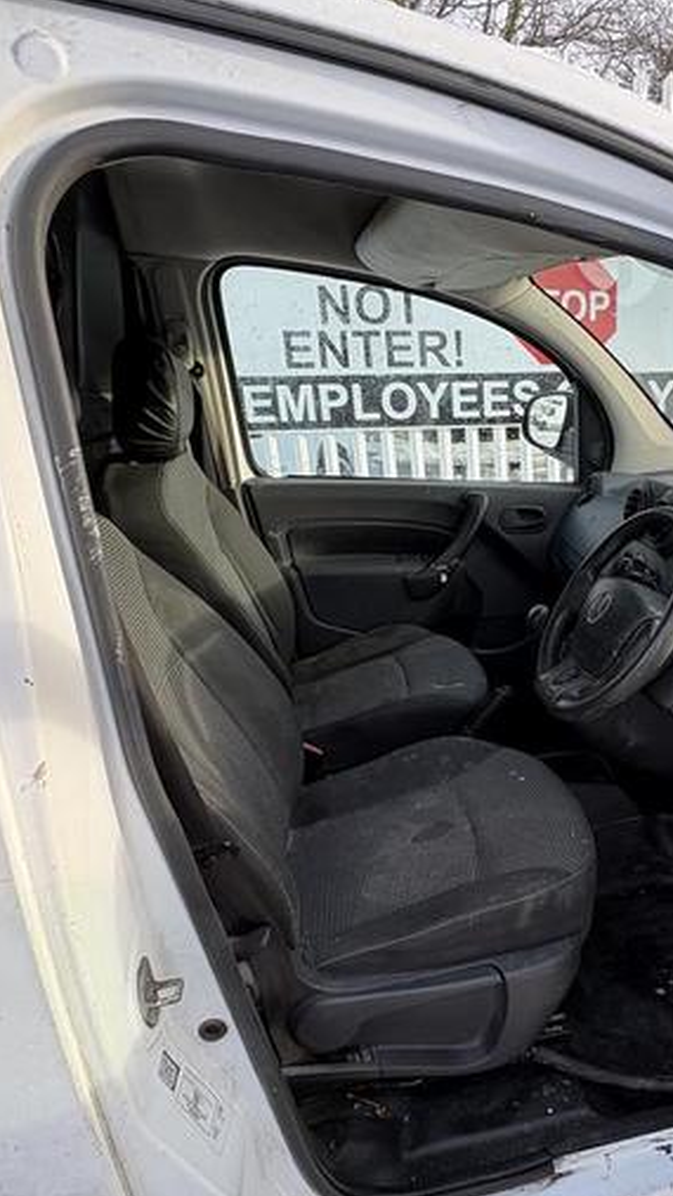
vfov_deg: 69.6
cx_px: 581
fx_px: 856
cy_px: 667
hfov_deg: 40.3
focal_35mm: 27
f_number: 2.2
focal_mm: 2.22
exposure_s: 1/151
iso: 64
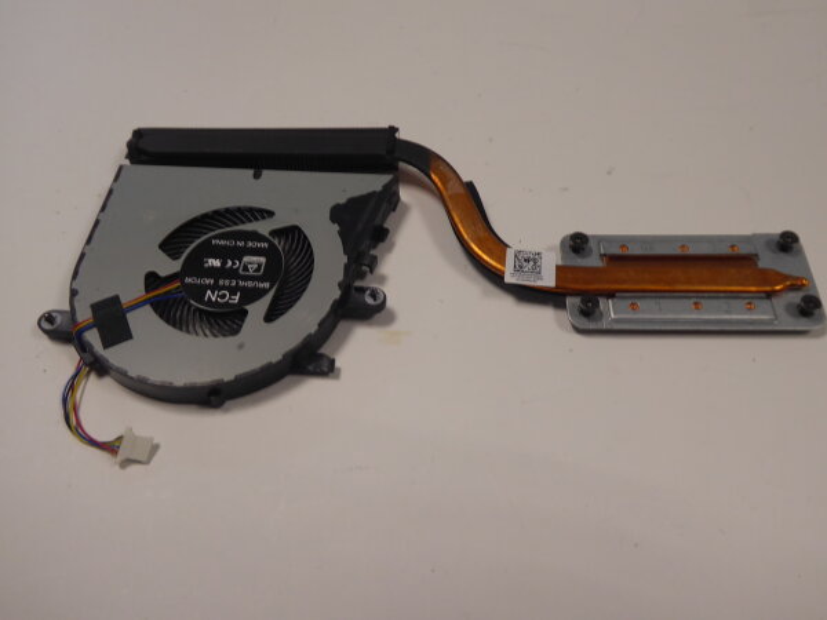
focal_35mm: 29
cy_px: 310
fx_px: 693
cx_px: 414
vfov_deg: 48.2
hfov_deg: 61.7
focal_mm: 5
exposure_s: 1/60
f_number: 3.5
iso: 200
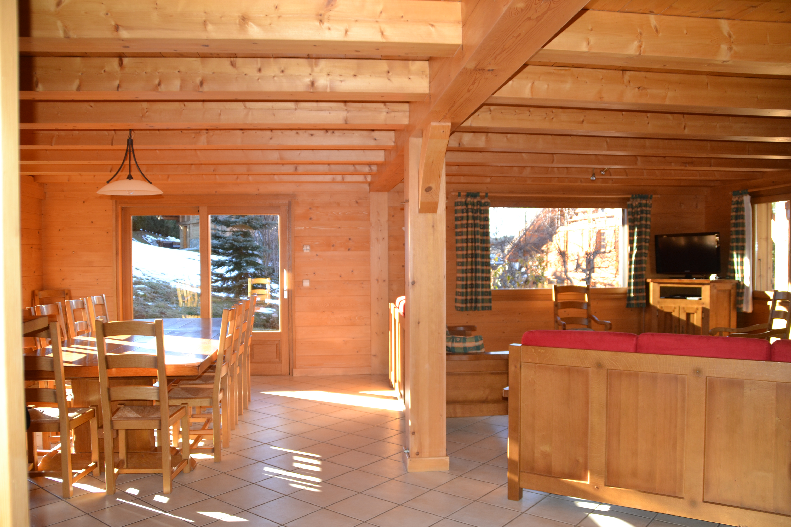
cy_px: 264
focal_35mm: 27
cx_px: 396
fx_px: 593
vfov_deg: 47.9
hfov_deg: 67.4
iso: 280
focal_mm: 18
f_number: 4
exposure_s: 1/125
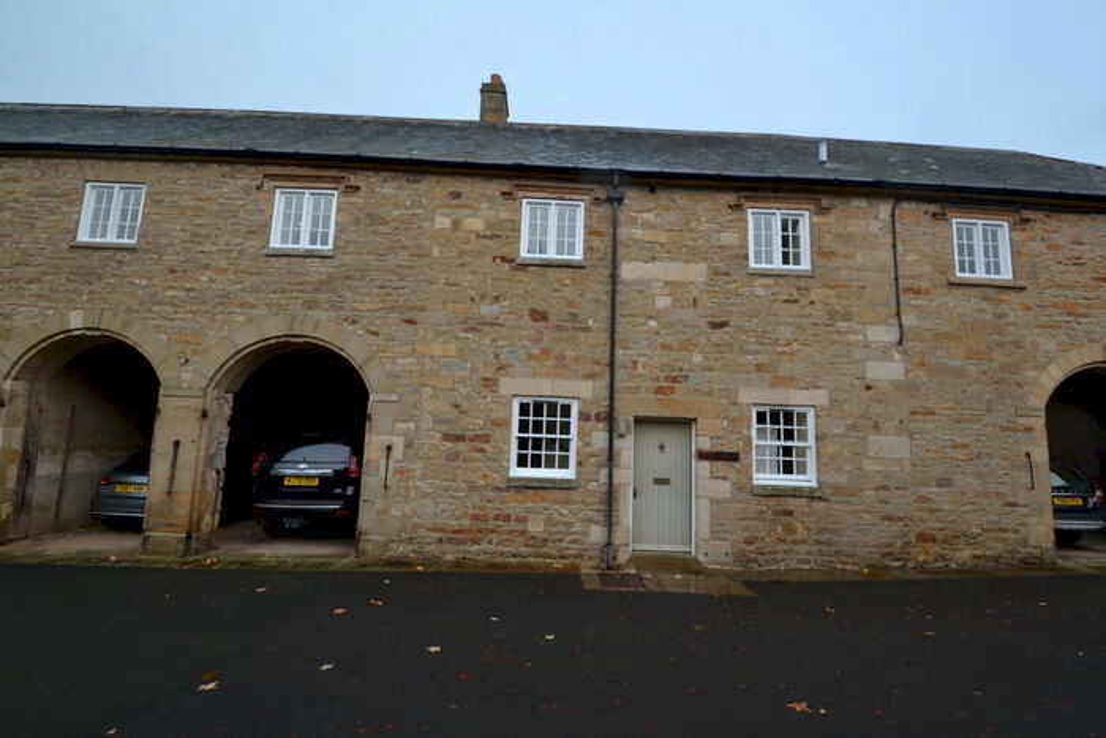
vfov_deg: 77.4
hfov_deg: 100.4
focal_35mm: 15
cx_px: 553
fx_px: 461
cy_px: 369
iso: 100
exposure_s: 1/125
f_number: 5
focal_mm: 10
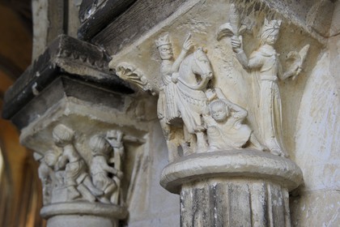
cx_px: 170
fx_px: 397
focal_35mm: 42
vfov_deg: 31.9
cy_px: 114
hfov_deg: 46.4
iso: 800
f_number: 6.3
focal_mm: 42
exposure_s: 1/60
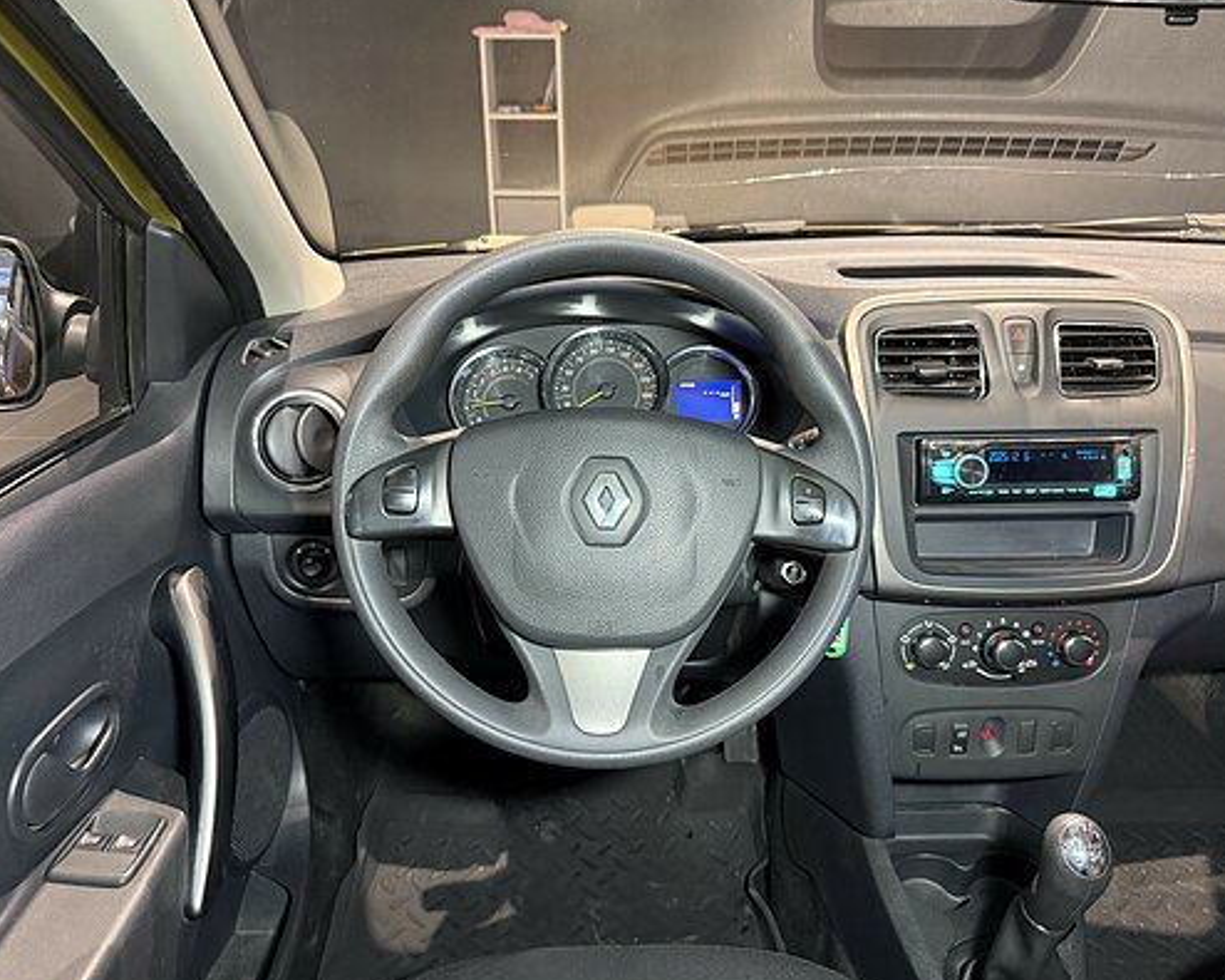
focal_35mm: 26
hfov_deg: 66.0
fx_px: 942
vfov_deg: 54.9
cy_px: 495
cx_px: 632
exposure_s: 1/60
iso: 800
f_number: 1.78
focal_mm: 6.76
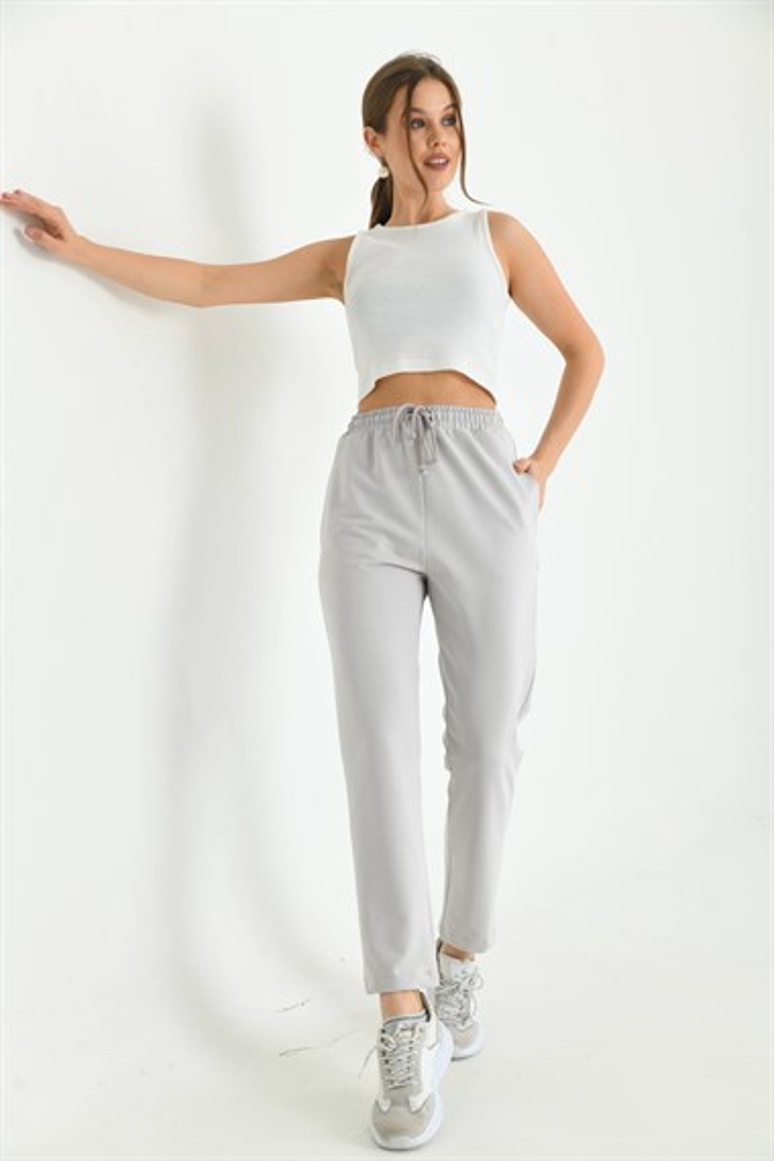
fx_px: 1548
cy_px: 580
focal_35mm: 48
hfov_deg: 28.1
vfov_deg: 41.1
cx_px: 387
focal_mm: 48
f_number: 5.6
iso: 160
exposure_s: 1/125
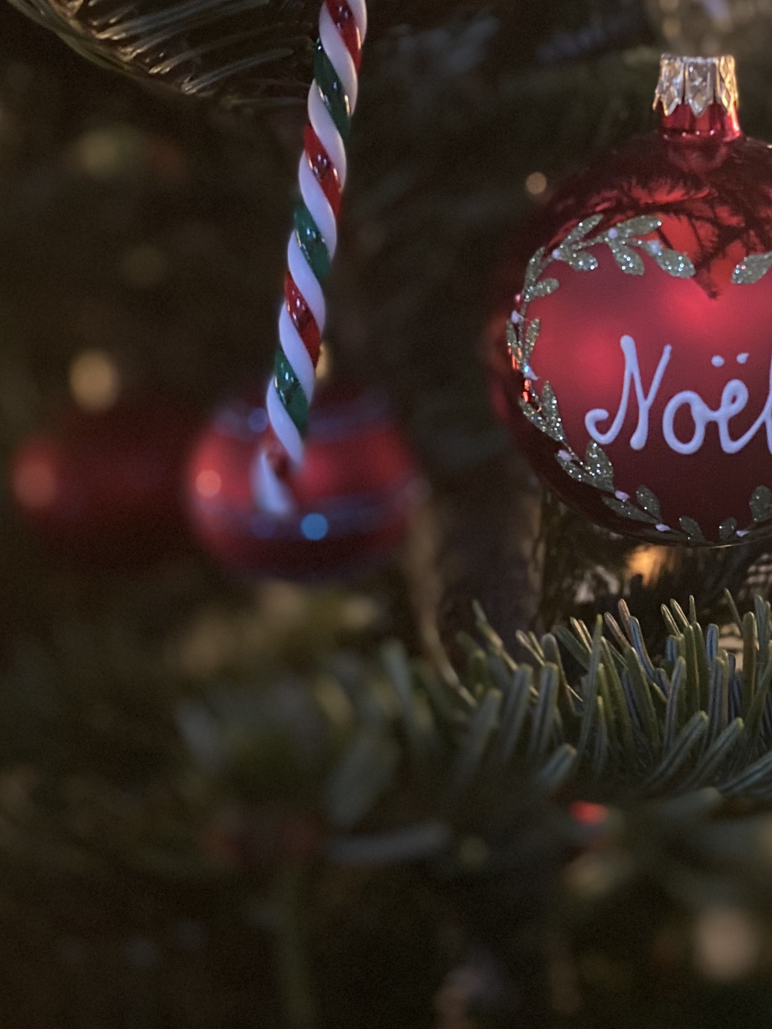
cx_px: 683
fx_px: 1457
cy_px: 365
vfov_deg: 38.6
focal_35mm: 49
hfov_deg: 28.6
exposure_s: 1/14
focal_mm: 4.25
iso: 1250
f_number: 1.8
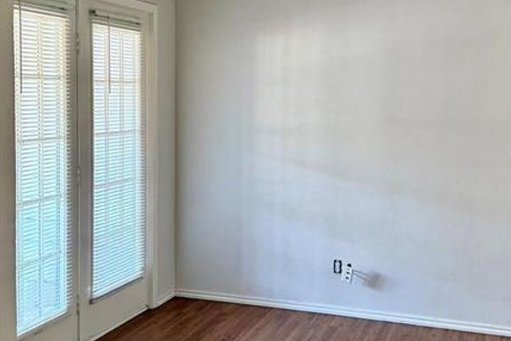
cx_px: 263
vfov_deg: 49.5
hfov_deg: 69.4
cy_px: 155
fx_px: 369
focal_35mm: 26
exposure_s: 1/60
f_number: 1.78
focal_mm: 6.76
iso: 500
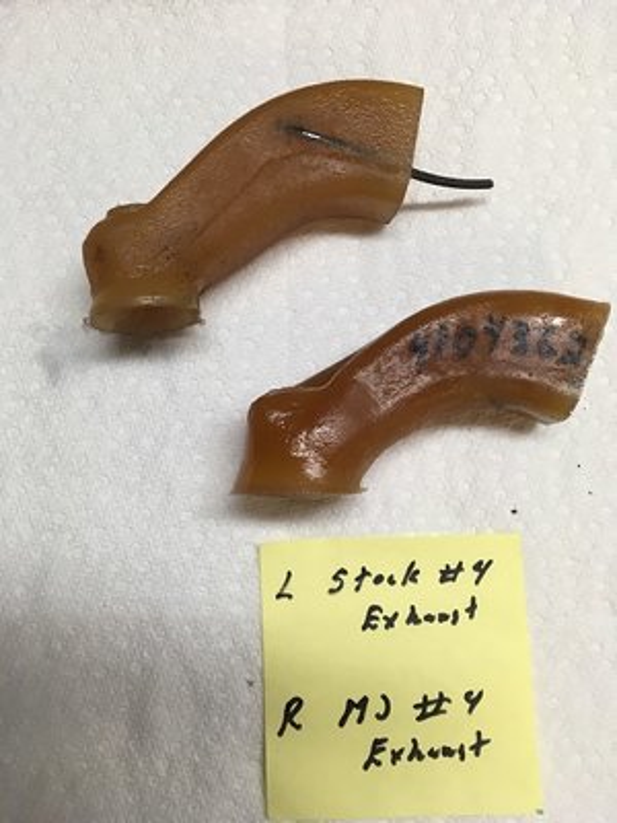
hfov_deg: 48.2
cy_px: 412
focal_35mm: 29
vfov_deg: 61.7
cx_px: 308
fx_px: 689
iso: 25
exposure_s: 1/40
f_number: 2.2
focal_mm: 4.15
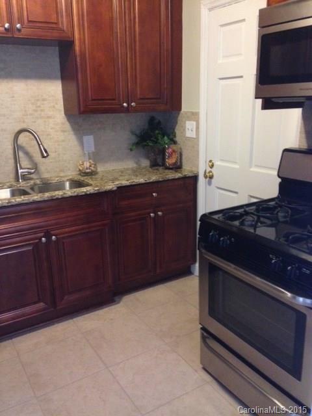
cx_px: 156
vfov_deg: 55.4
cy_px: 208
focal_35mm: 33
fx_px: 397
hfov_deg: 42.9
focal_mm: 4.12
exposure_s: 1/20
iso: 250
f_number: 2.4
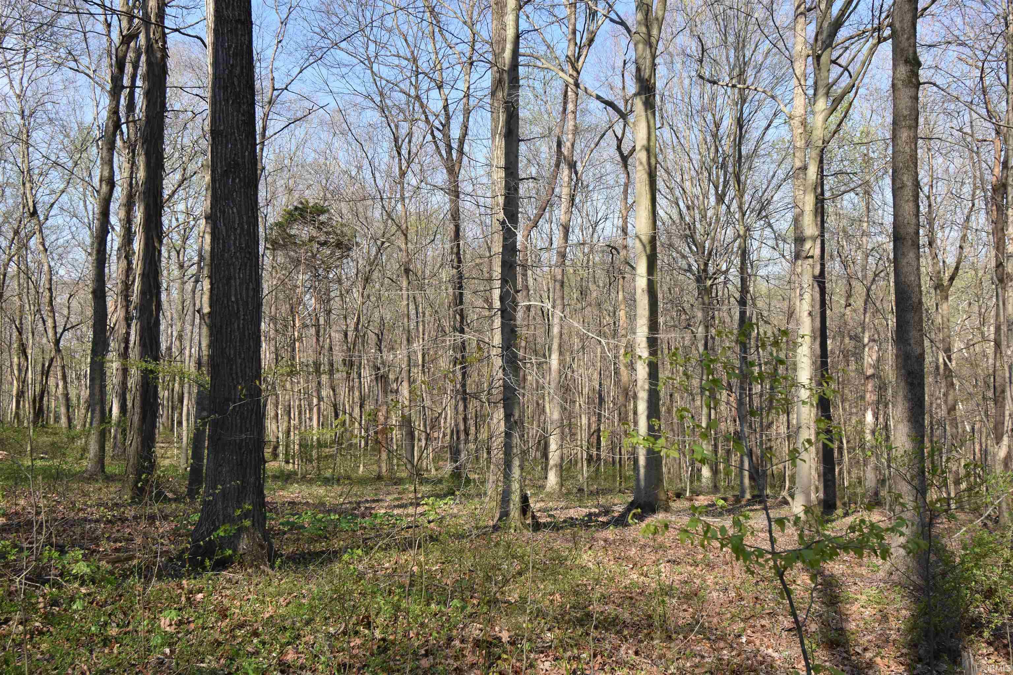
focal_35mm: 30
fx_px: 844
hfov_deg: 61.9
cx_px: 506
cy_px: 338
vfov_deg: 43.6
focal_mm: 20
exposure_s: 1/250
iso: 200
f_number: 8
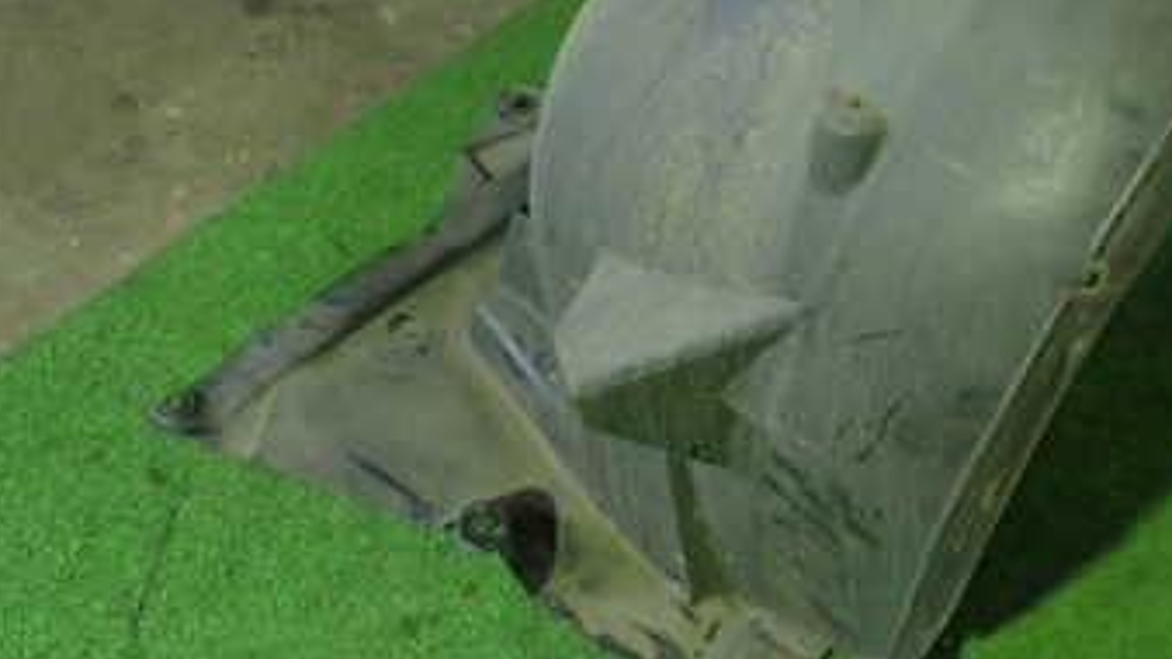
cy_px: 111
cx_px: 985
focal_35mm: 58
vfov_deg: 20.4
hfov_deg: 34.6
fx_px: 1802
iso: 500
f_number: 2.3
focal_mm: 5.4
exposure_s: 1/30
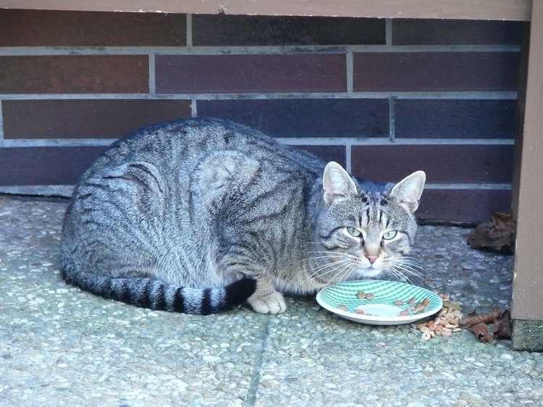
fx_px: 4124
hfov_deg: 7.5
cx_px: 272
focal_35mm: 263
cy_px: 204
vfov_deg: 5.6
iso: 400
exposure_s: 1/50
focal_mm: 55.6
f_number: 3.6
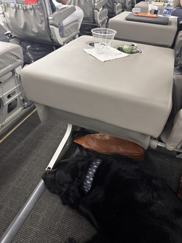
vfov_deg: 71.6
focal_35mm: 24
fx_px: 168
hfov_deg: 56.8
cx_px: 91
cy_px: 122
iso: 800
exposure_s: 1/40
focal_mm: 6.86
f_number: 1.78
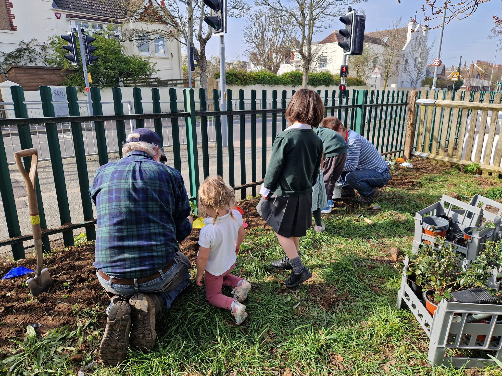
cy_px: 188
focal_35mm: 23
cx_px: 251
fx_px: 334
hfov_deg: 73.9
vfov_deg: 58.9
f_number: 1.8
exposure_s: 1/574
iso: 50
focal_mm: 5.4
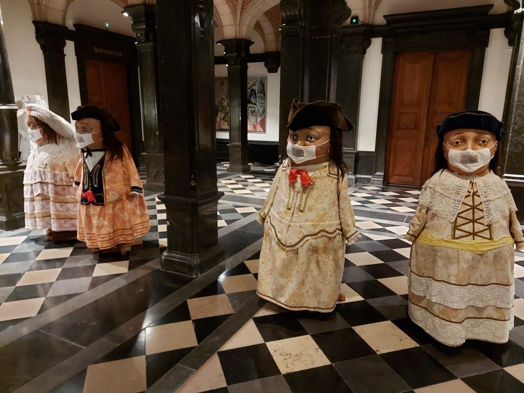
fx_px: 363
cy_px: 196
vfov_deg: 56.8
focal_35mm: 24
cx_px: 262
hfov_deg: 71.6
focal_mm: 5.23
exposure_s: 1/20
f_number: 1.8
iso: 800
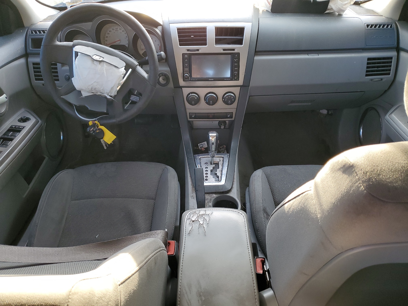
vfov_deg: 53.1
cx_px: 204
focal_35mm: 26
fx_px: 306
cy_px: 153
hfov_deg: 67.3
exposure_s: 1/120
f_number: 1.5
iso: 64
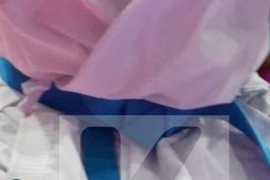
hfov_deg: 1.2
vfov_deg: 0.8
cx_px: 763
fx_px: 13125
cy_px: -126
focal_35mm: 1751
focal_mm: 192
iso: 3200
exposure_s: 1/1000
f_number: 4
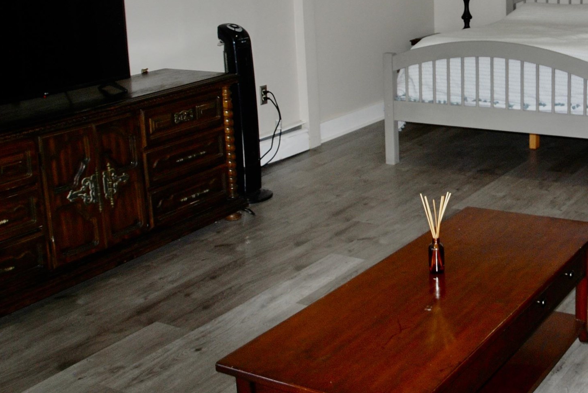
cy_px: 63
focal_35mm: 51
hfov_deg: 37.6
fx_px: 834
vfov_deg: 25.9
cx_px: 458
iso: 200
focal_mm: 16
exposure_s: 1/60
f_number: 3.5
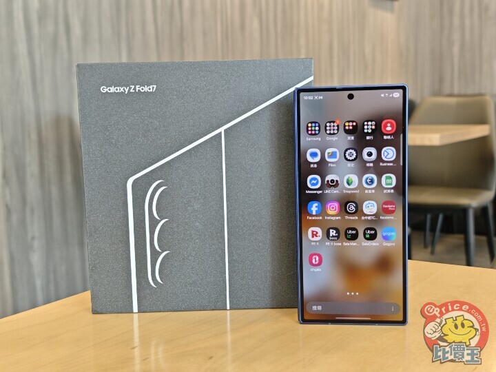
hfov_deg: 41.2
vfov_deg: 31.5
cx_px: 248
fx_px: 659
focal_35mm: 46
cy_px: 186
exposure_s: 1/120
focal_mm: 6.55
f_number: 1.62
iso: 250
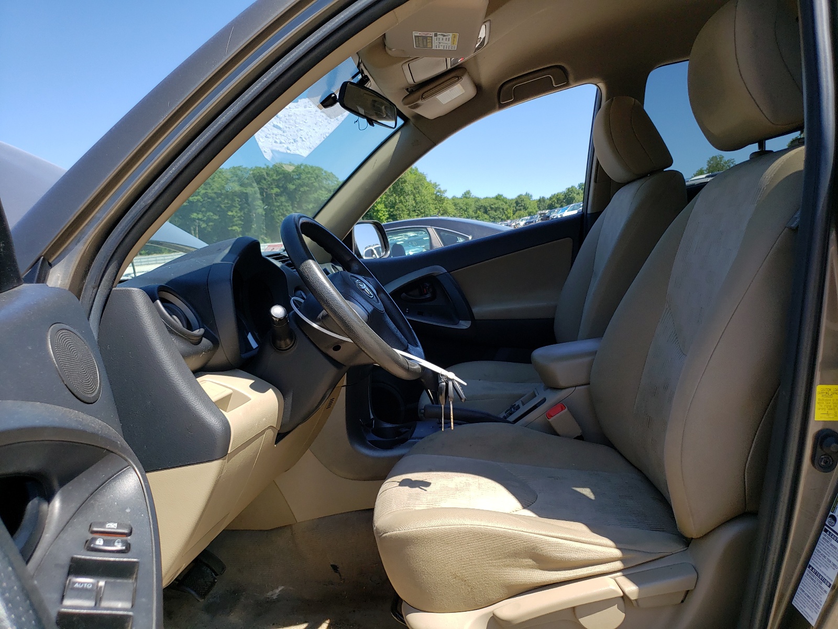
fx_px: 629
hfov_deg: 67.3
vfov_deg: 53.1
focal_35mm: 26
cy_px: 314
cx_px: 419
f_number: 1.5
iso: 50
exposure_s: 1/1429
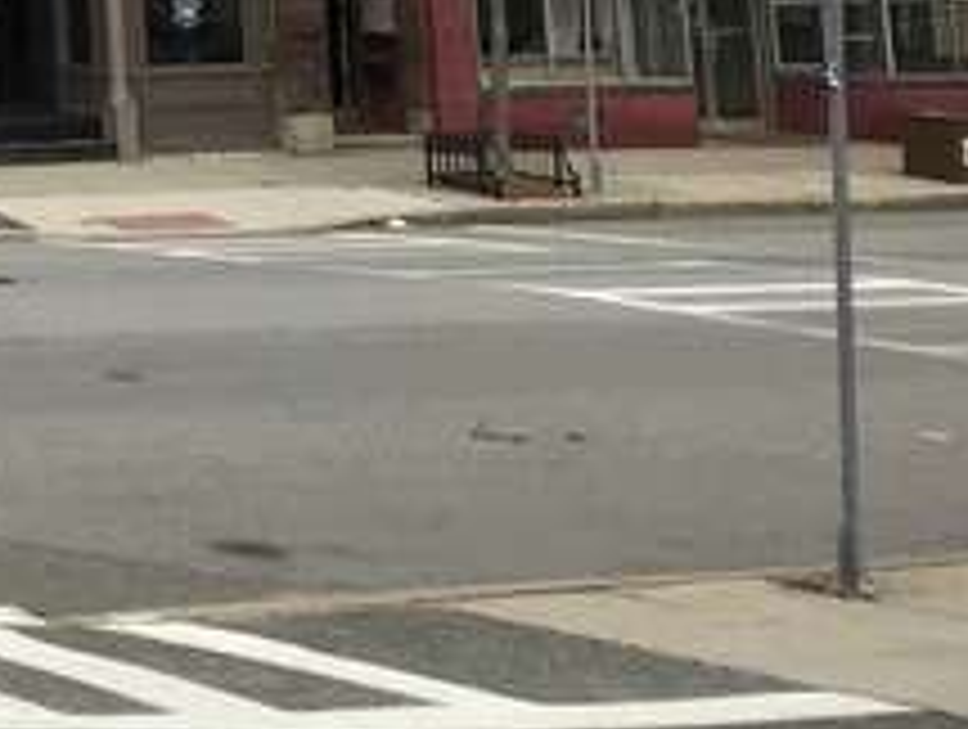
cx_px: -747
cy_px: -531
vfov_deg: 13.1
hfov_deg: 16.1
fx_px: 2913
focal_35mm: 104
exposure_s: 1/3195
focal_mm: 3.99
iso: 20
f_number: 1.8
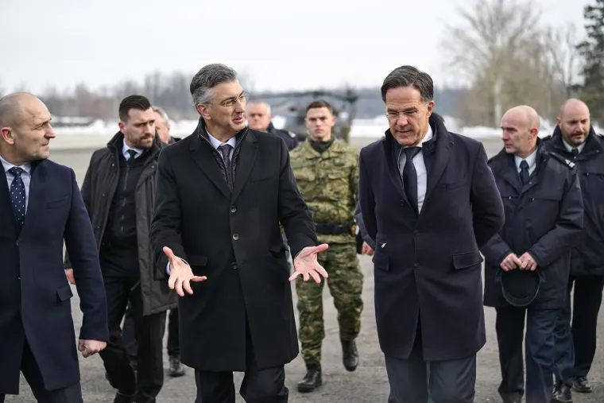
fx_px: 1175
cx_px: 302
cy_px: 202
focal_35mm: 70
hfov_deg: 28.8
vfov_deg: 19.5
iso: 200
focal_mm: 70
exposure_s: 1/1250
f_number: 2.8
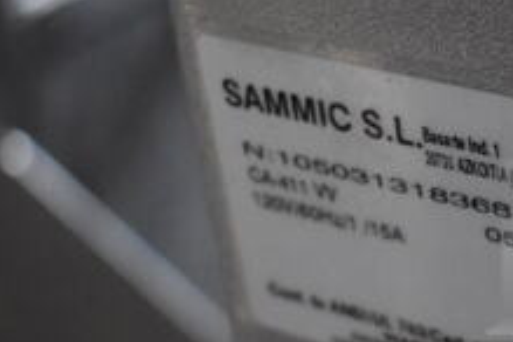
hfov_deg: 16.6
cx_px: 656
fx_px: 1667
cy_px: 267
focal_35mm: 117
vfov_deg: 11.7
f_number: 4.2
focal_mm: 28
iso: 5600
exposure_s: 1/125
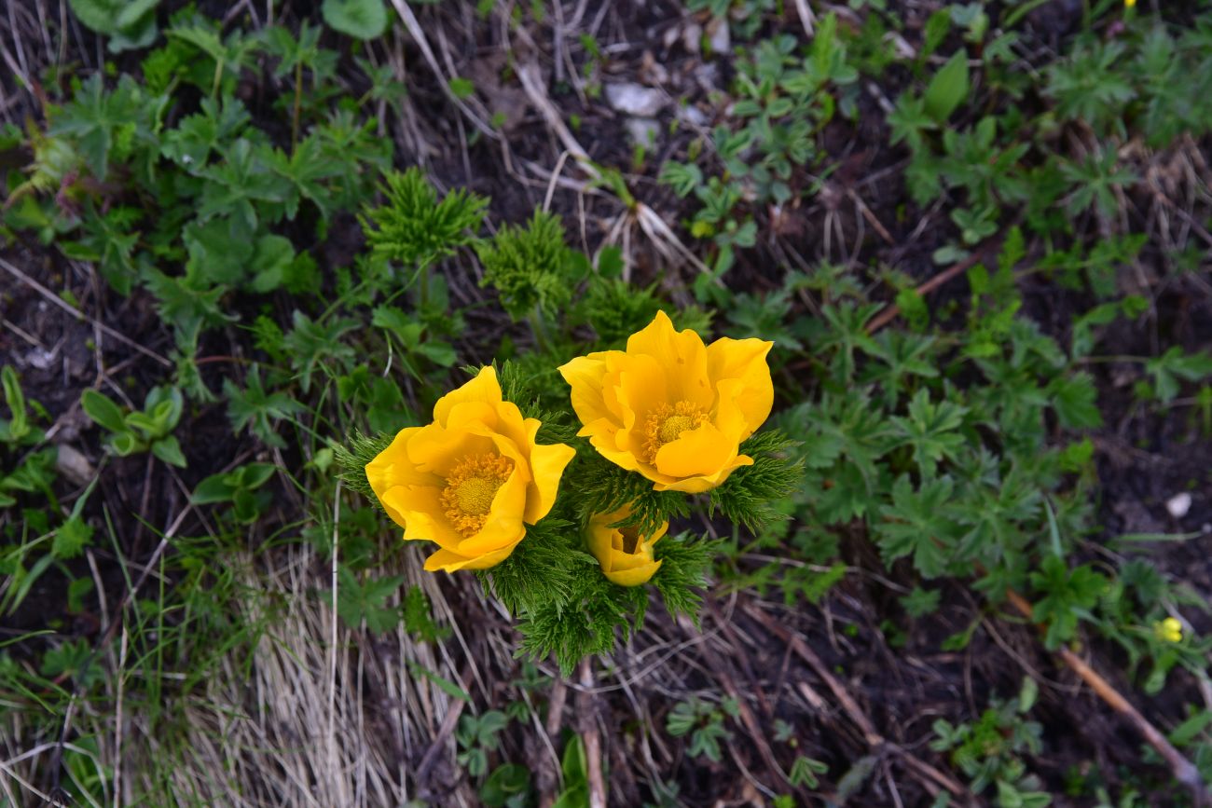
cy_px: 404
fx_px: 1885
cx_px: 606
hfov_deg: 35.6
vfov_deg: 24.2
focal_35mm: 56
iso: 320
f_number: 8
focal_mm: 56
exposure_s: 1/160
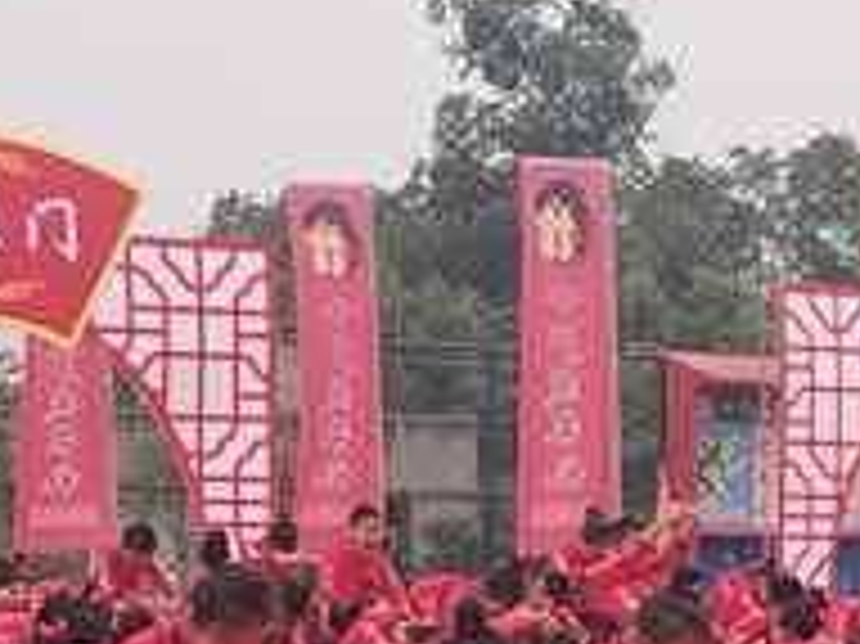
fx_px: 4320
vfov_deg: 8.4
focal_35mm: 174
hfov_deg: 11.1
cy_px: 874
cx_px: 1054
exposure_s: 1/637
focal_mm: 4.75
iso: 50
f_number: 1.8
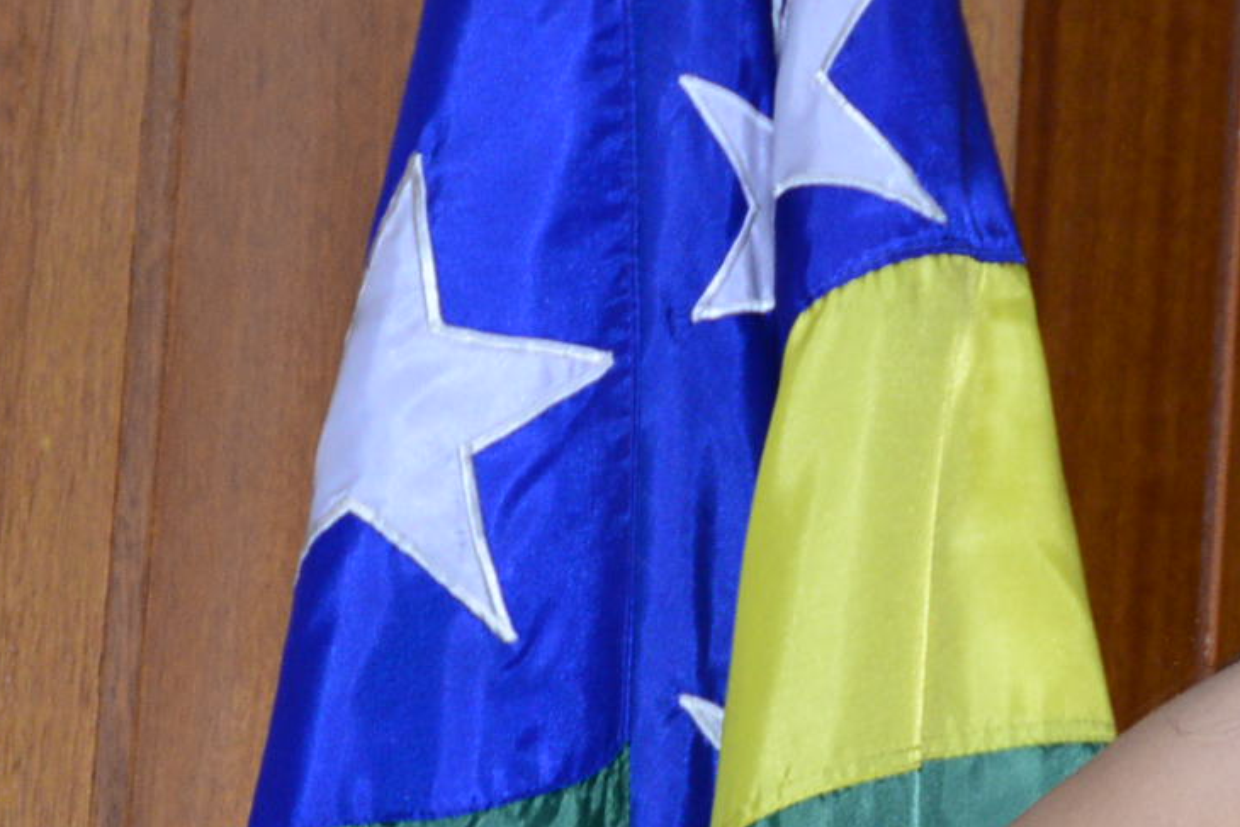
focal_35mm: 272
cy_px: 1270
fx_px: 9370
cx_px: 2234
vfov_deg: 5.0
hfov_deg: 7.4
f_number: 5.3
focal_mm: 66
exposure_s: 1/80
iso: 1600
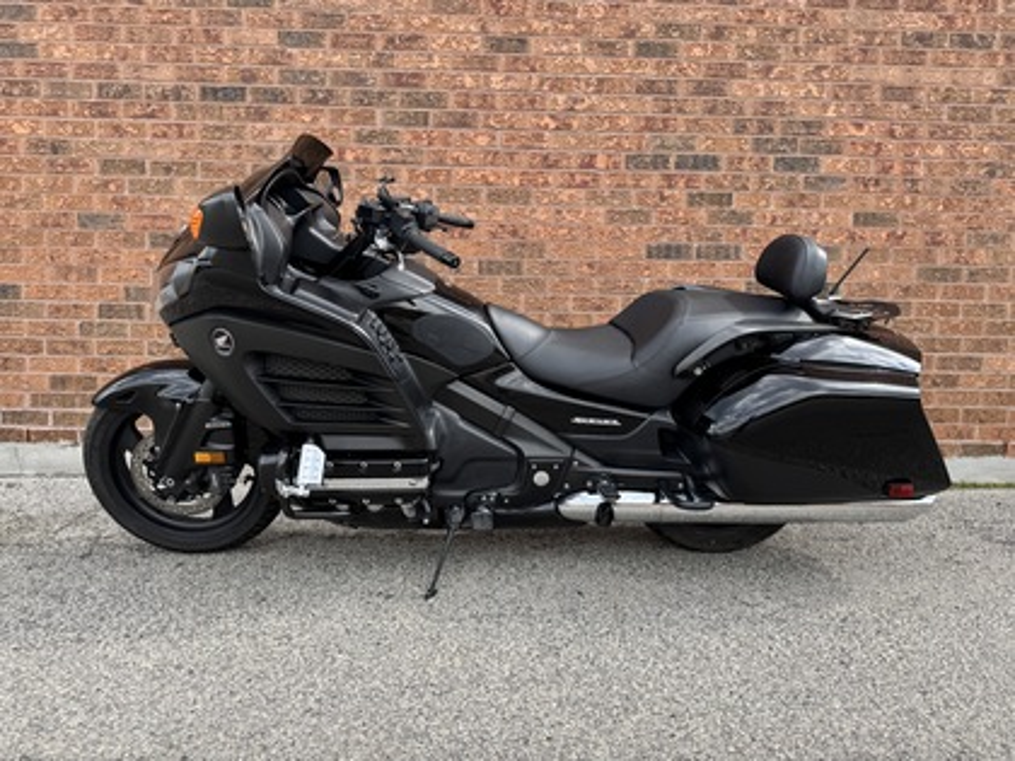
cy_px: 380
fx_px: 704
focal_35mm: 24
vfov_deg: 56.8
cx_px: 508
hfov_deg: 71.6
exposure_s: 1/773
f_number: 1.78
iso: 80
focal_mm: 6.76
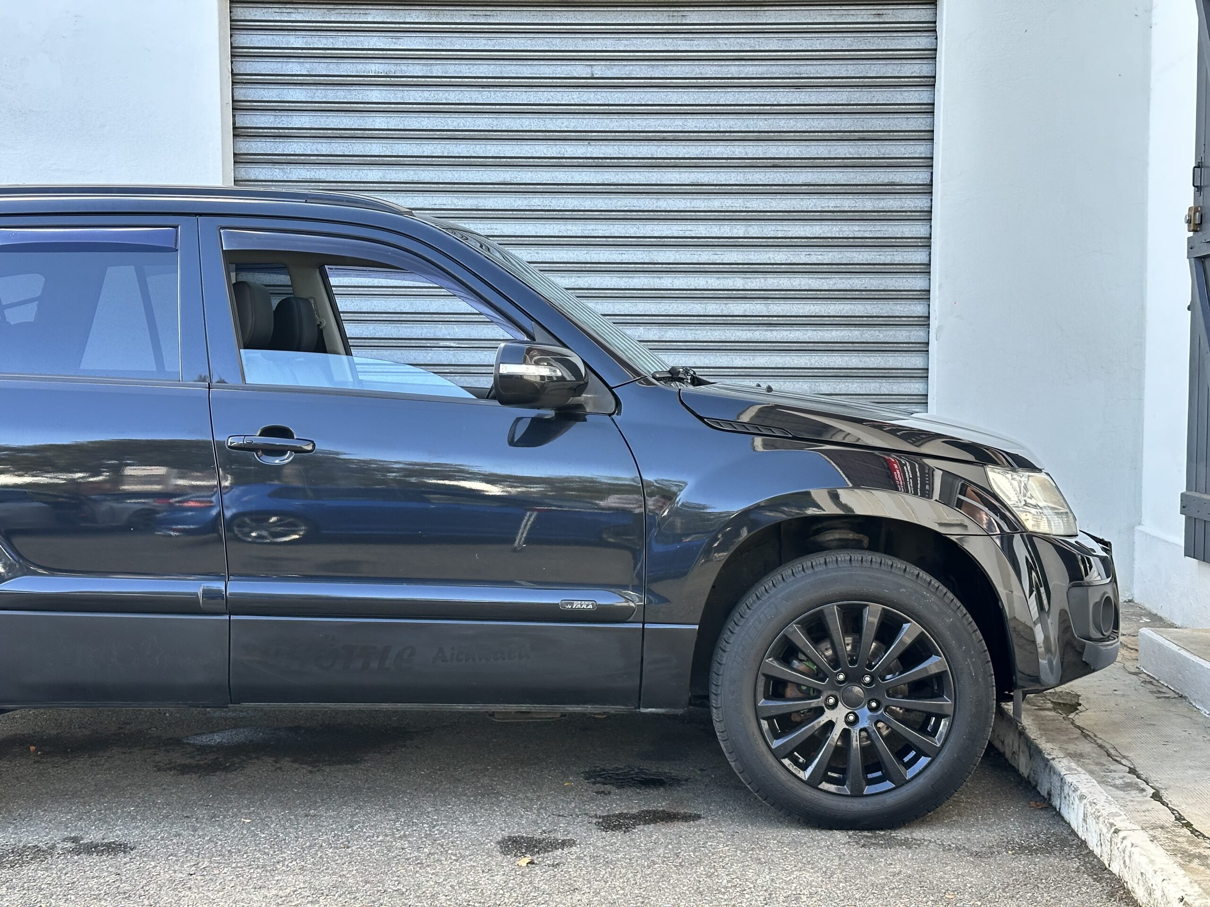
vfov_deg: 30.3
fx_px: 1678
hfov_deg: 39.7
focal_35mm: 48
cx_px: 605
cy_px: 454
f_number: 1.78
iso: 64
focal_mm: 6.86
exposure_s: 1/247
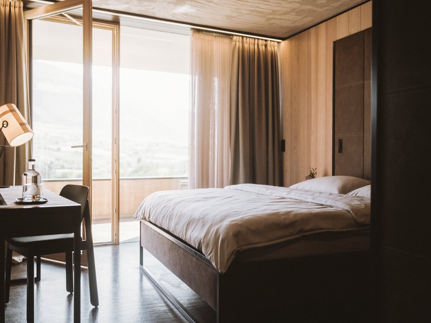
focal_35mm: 36
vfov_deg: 39.7
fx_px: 448
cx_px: 216
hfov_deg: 51.4
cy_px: 162
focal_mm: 45
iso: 1000
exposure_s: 1/500
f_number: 2.8
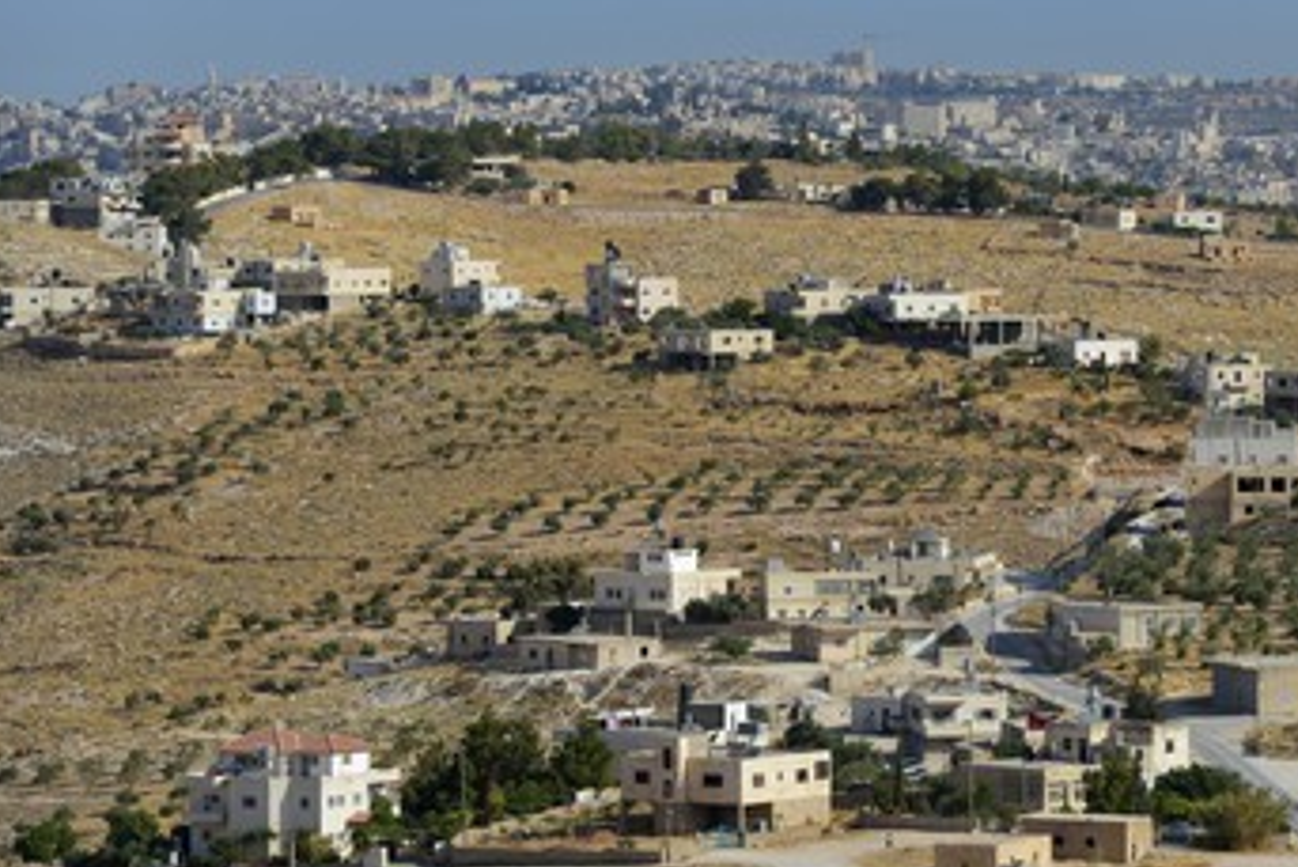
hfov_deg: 9.6
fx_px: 7719
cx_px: 761
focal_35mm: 214
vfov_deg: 6.4
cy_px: 409
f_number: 8
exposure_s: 1/800
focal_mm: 175
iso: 200
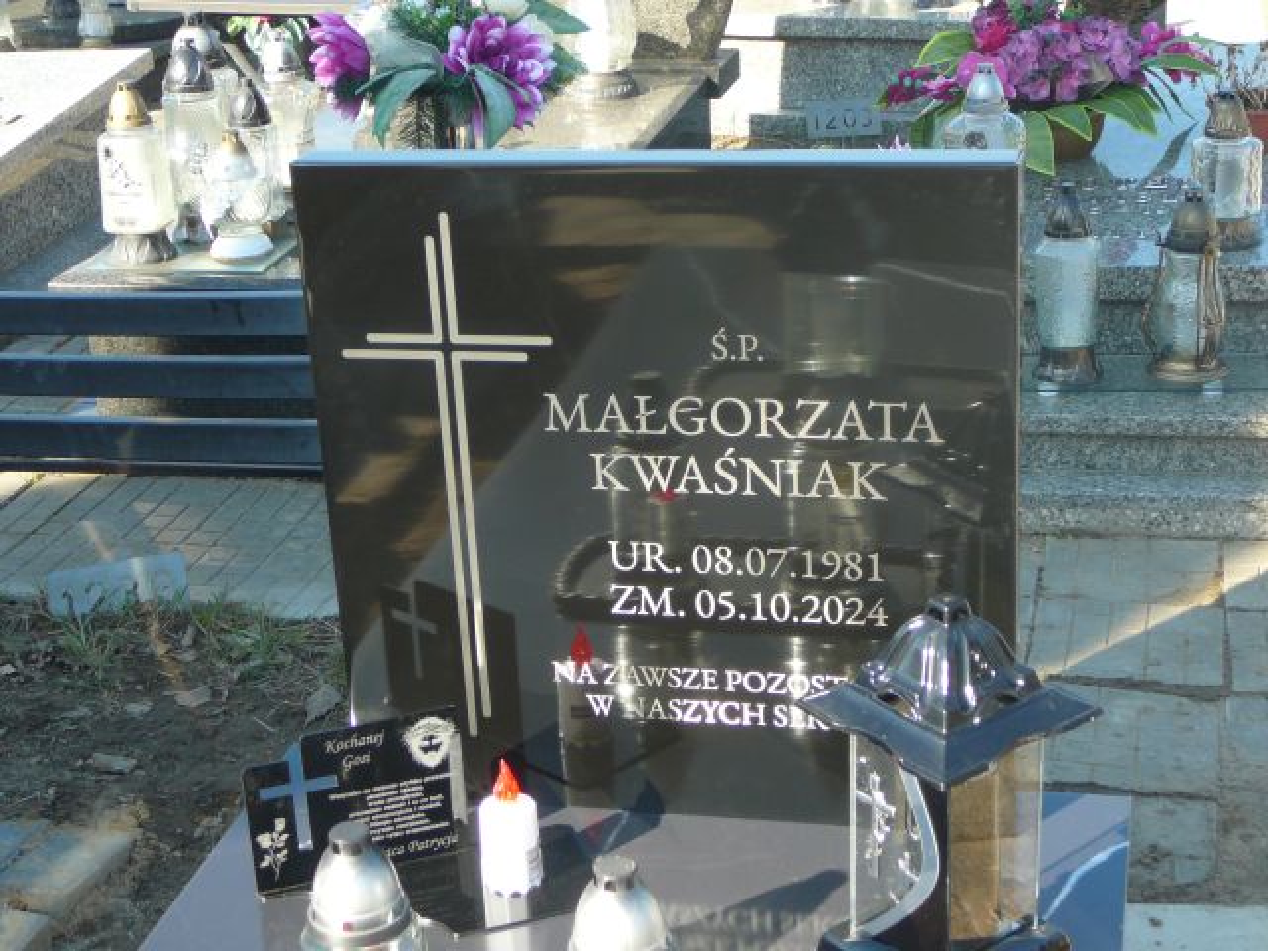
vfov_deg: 24.0
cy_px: 476
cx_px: 634
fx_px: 2234
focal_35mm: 61
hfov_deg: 31.7
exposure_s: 1/160
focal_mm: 9.1
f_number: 3.6
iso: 80
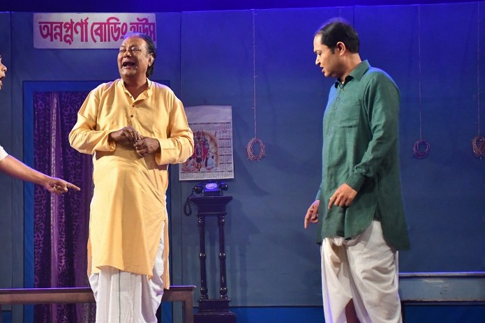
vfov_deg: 6.9
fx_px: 2680
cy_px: 210
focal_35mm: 199
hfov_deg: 10.3
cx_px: 155
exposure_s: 1/400
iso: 2500
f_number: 5.3
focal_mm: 90
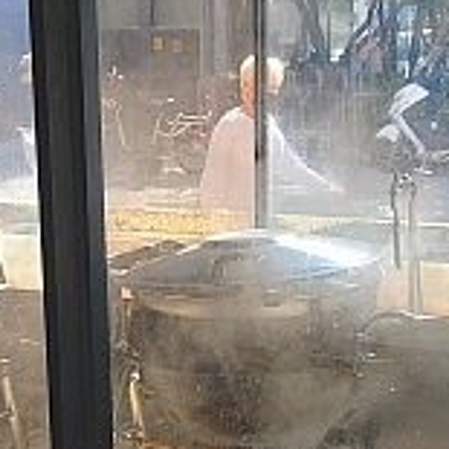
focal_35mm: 91
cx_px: 284
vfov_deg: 18.6
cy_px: 446
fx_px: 1335
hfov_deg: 19.0
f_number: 2
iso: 50
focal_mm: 4.58
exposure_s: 1/213
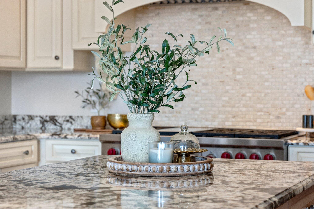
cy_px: 104
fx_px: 741
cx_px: 157
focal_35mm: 85
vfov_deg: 16.0
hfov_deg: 23.9
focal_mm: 85
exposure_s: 1/200
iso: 800
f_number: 5.6
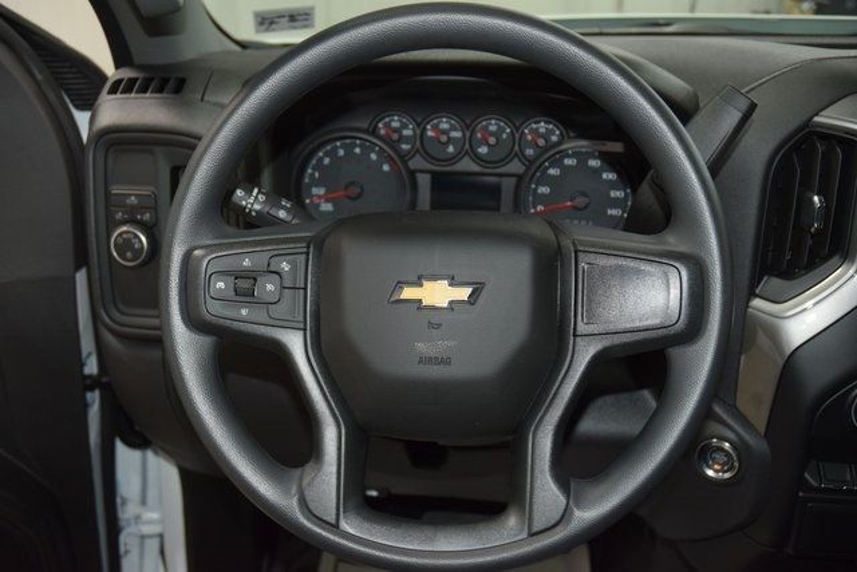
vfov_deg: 36.9
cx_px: 428
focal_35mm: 36
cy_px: 286
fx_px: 857
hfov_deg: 53.1
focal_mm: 24
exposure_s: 1/80
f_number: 3.8
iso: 1250
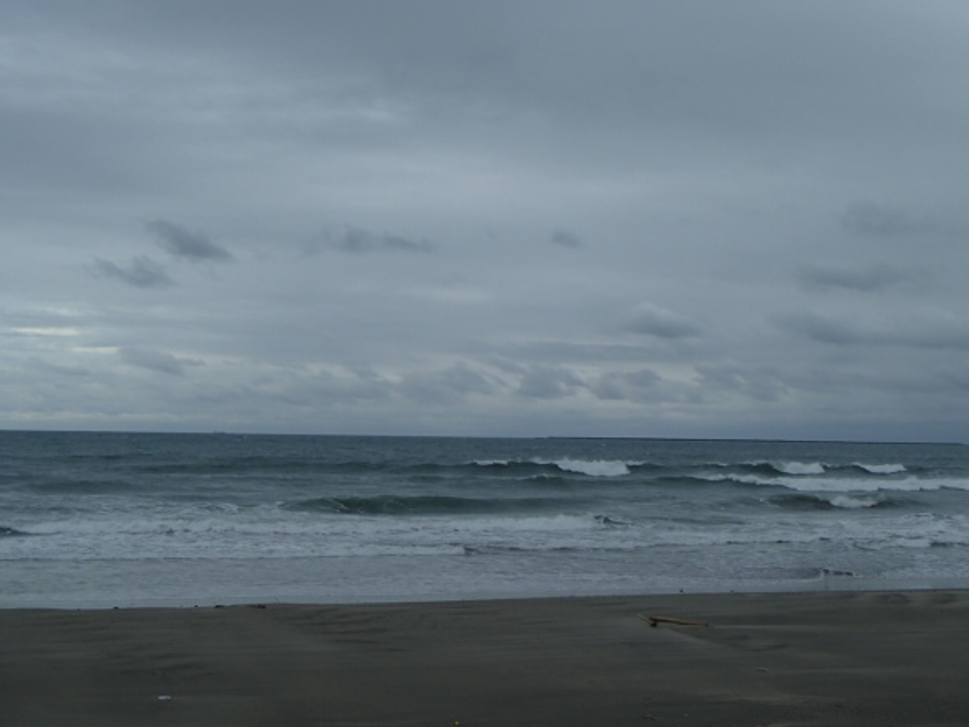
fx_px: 1400
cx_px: 505
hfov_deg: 38.2
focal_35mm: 50
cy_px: 345
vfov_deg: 29.1
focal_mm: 8.25
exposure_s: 1/640
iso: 100
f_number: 4.9
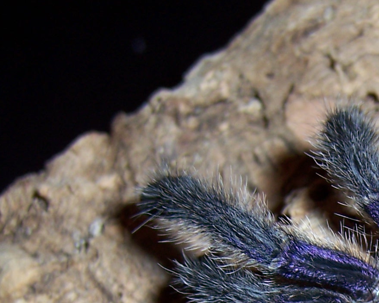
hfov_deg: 17.6
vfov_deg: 14.2
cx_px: 469
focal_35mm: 103
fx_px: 1155
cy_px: 415
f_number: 2.8
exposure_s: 1/60
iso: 80
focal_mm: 6.2
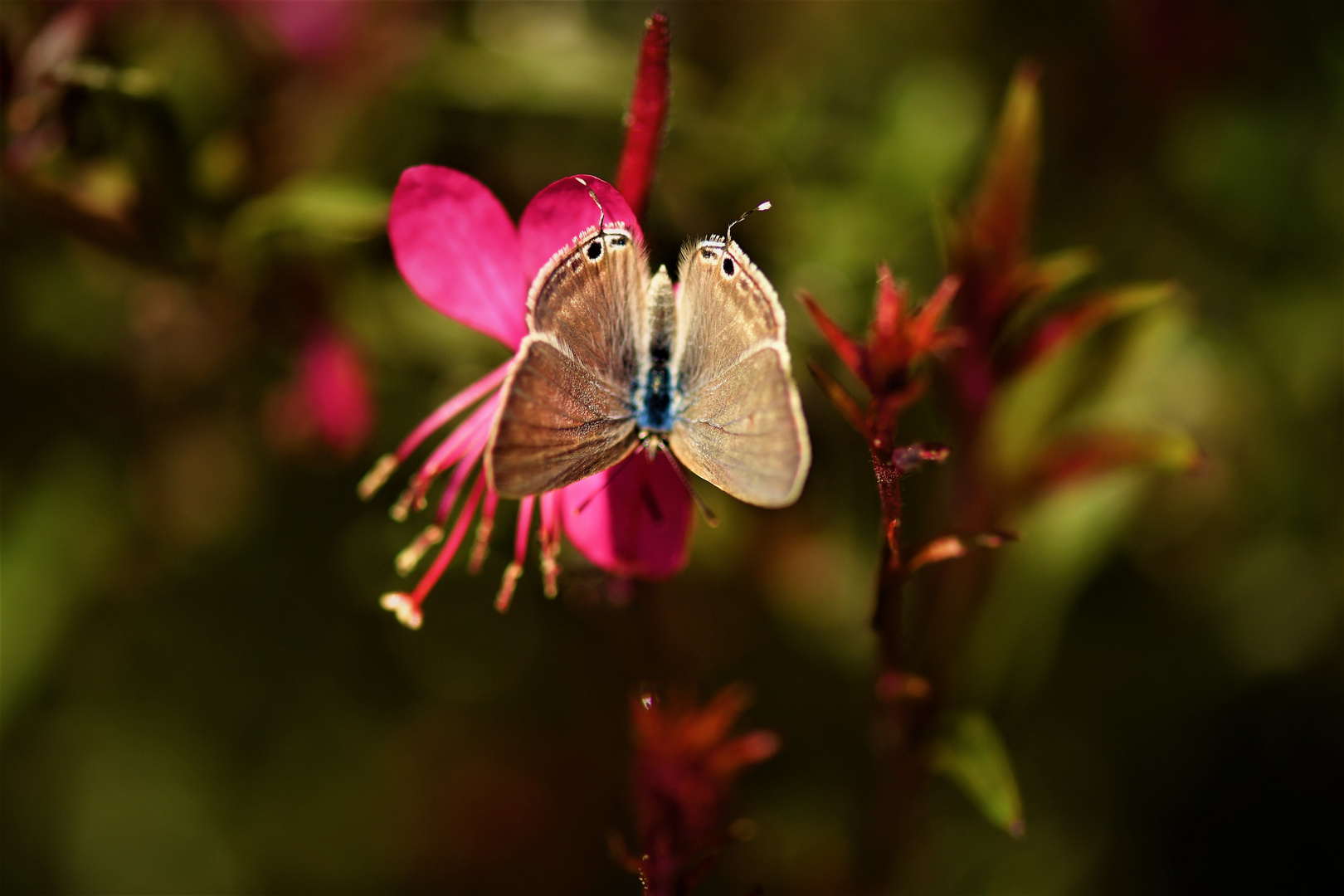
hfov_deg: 13.1
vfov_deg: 8.7
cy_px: 448
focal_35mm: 157
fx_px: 5861
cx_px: 672
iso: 100
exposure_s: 1/2000
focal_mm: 105
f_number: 3.2
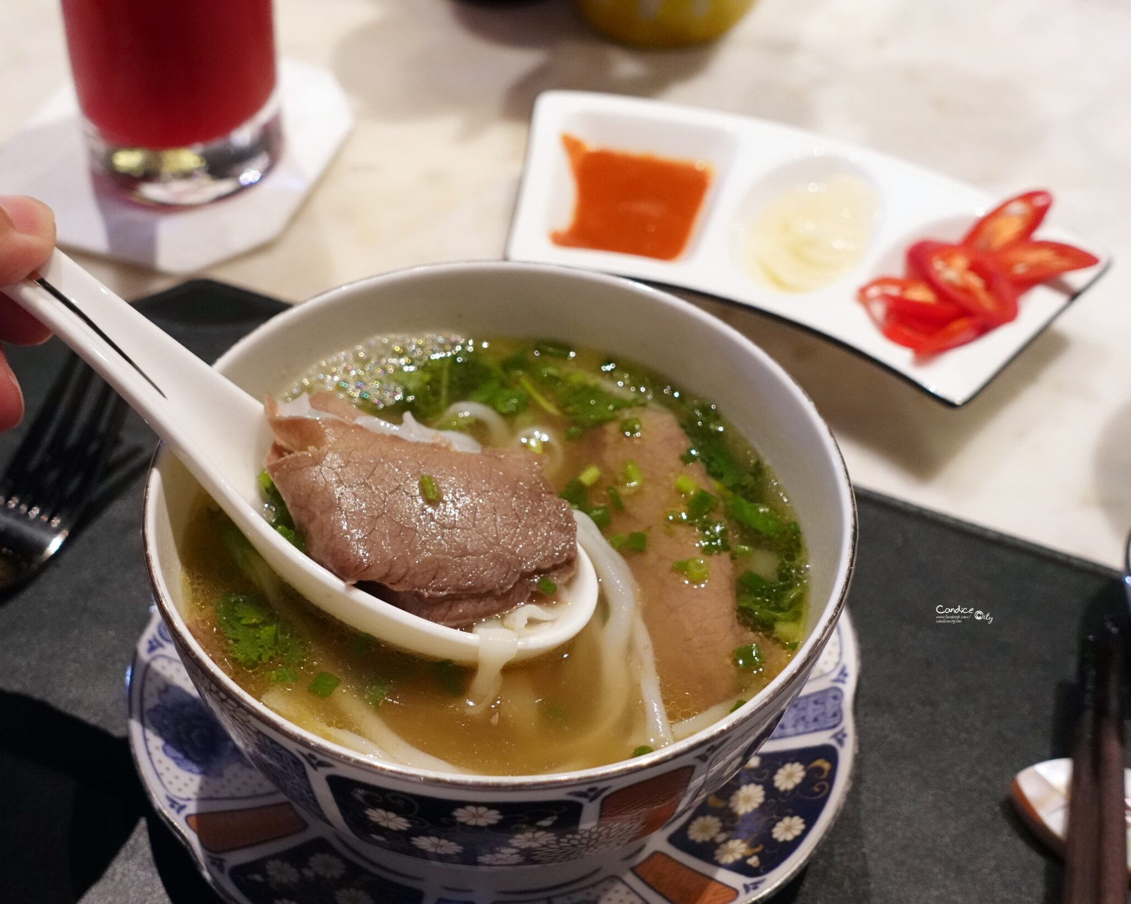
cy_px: 465
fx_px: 1807
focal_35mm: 54
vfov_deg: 28.1
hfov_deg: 34.7
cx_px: 489
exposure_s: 1/50
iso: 2500
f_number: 2.8
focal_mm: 17.37
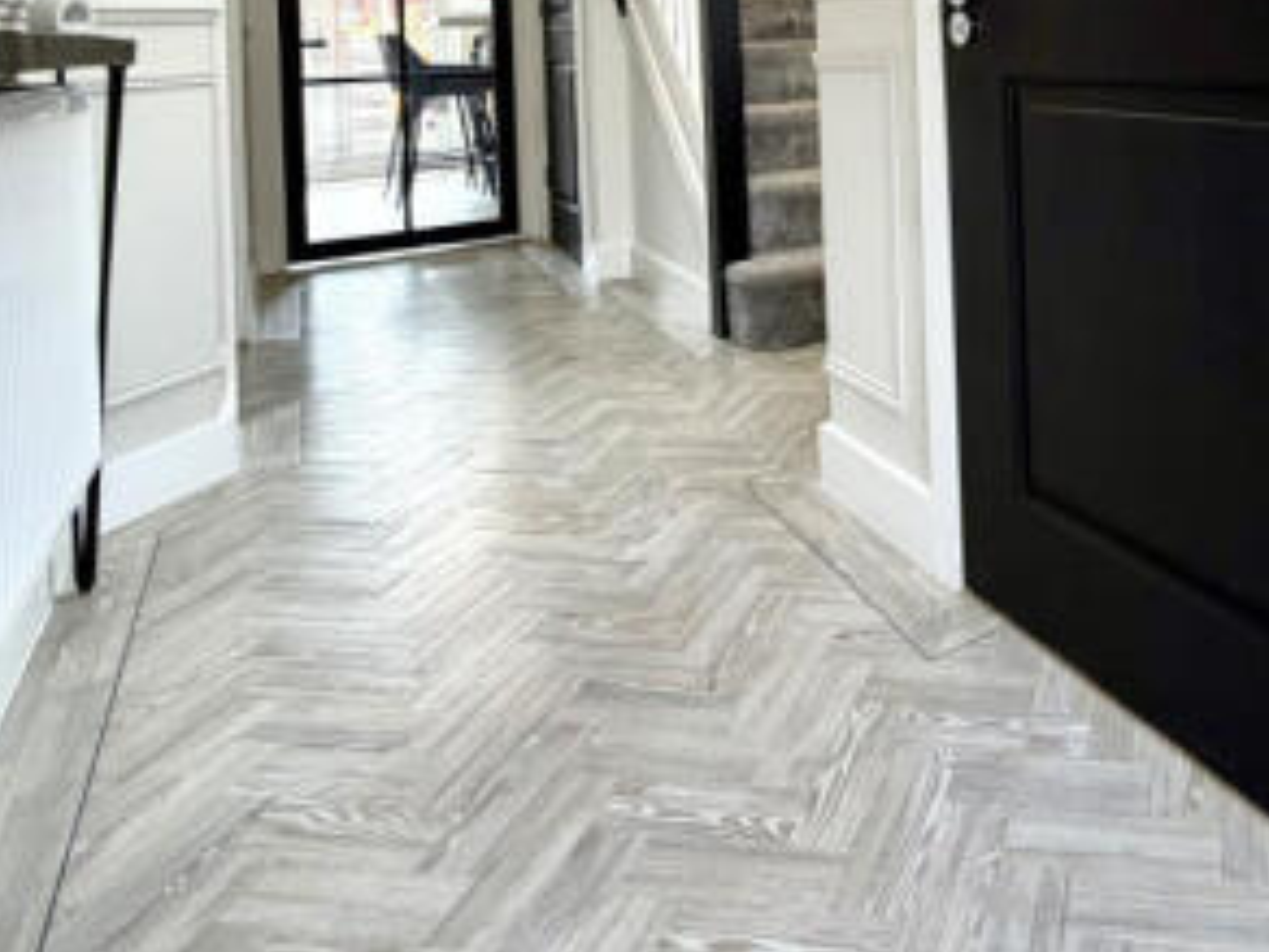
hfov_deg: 57.8
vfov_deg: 43.6
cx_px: 1045
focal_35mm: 28
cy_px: 28
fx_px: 1026
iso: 200
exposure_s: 1/50
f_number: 2.2
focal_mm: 2.22
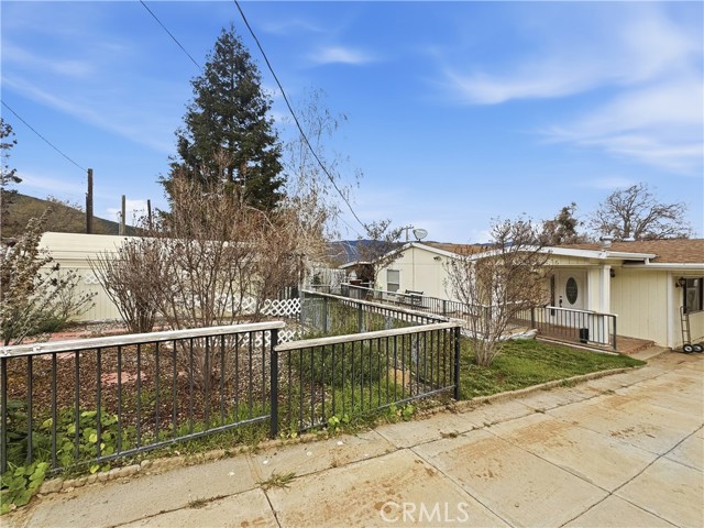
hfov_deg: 102.1
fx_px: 285
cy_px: 264
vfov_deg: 85.7
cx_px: 352
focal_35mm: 14
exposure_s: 1/224
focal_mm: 2.2
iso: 40
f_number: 2.2
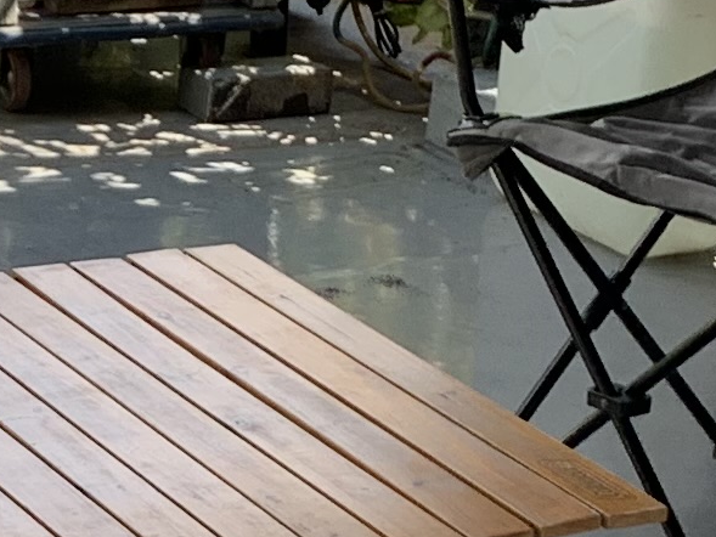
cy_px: 595
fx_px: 3683
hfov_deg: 11.0
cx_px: -35
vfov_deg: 8.3
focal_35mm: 178
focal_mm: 4.25
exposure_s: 1/305
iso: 25
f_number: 1.8
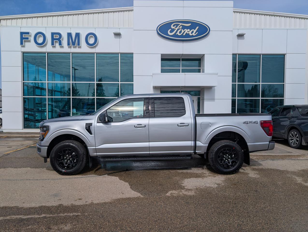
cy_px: 116
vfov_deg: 56.9
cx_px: 154
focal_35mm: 24
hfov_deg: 71.5
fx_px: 214
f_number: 1.68
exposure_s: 1/26316
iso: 20
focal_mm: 6.9
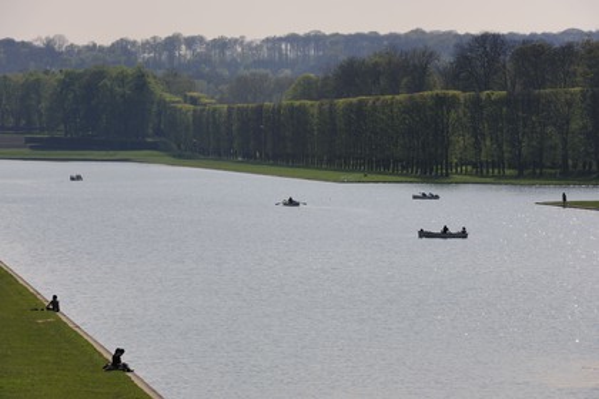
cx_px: 300
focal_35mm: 200
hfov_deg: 10.3
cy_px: 200
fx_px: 3328
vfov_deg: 6.9
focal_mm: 200
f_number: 11
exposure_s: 1/160
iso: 100
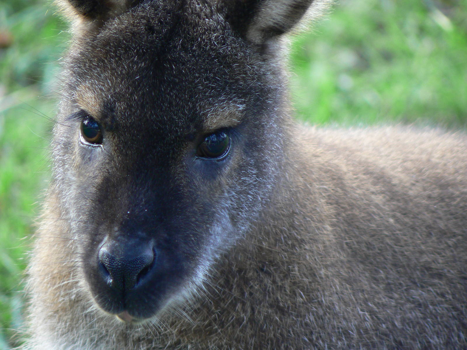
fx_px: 5828
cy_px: 175
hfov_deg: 4.6
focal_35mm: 432
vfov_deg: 3.4
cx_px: 234
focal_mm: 72
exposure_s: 1/30
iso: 100
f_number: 3.3
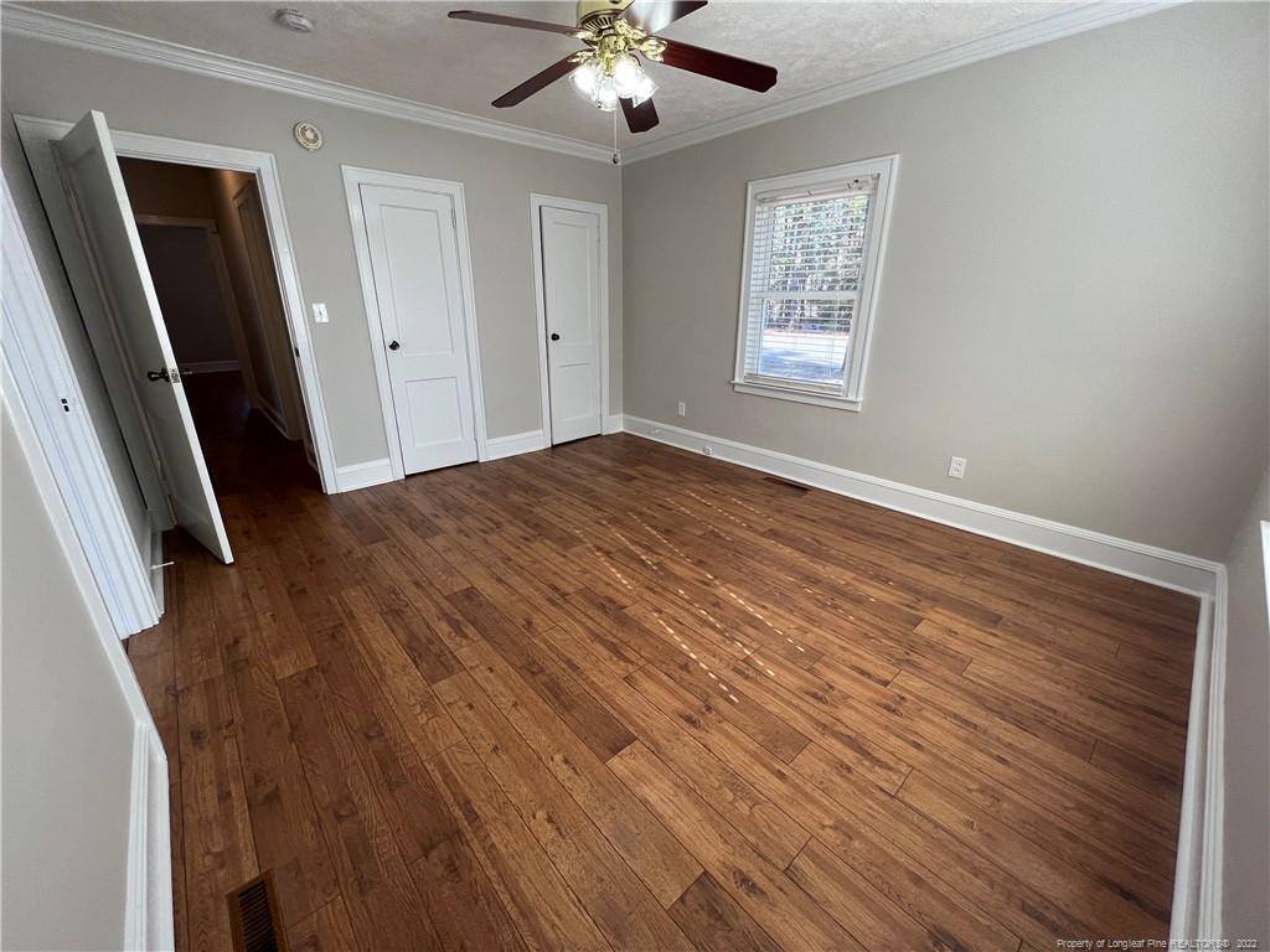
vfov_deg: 89.9
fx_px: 477
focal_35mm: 13
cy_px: 476
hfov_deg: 106.2
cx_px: 635
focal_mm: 1.57
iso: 64
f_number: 1.8
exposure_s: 1/122
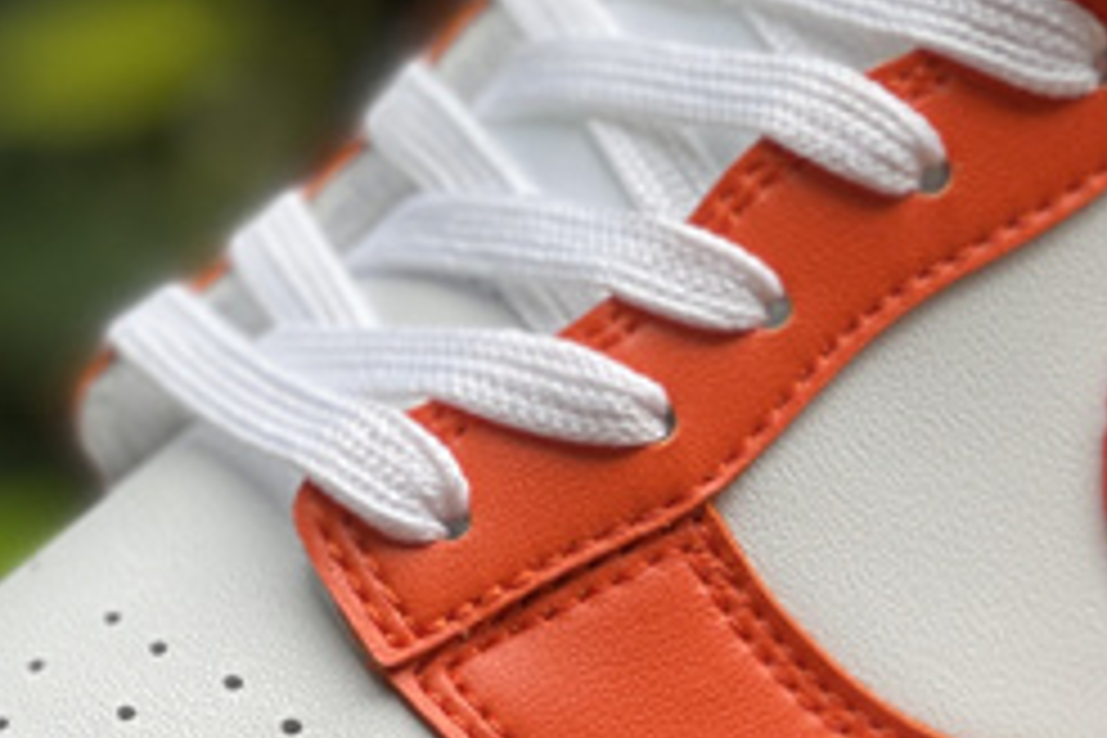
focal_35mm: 200
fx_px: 6150
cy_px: 520
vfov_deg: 6.9
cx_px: 909
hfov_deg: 10.3
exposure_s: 1/121
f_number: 2.2
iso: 25
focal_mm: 7.5
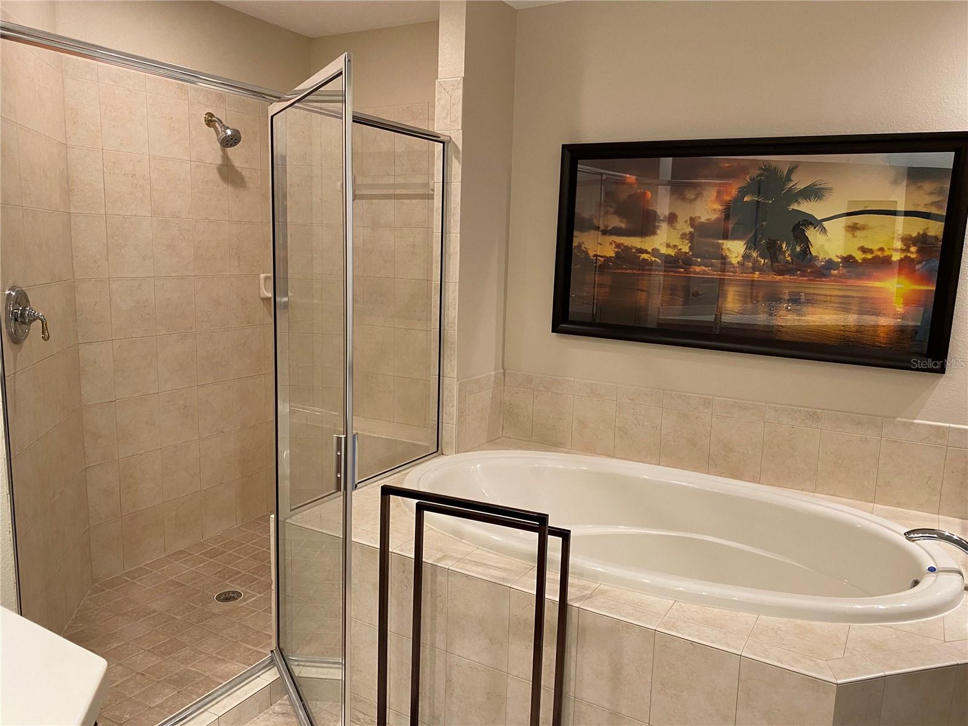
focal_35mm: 26
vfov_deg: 53.1
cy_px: 363
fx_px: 727
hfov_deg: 67.3
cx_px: 484
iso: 160
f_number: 1.8
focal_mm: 4.25
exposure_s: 1/60
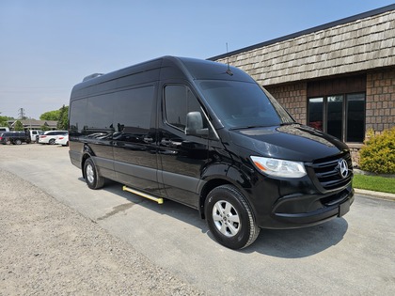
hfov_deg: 73.9
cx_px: 198
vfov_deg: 58.9
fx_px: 262
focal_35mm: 23
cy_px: 148
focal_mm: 6.3
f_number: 1.7
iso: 10
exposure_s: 1/834
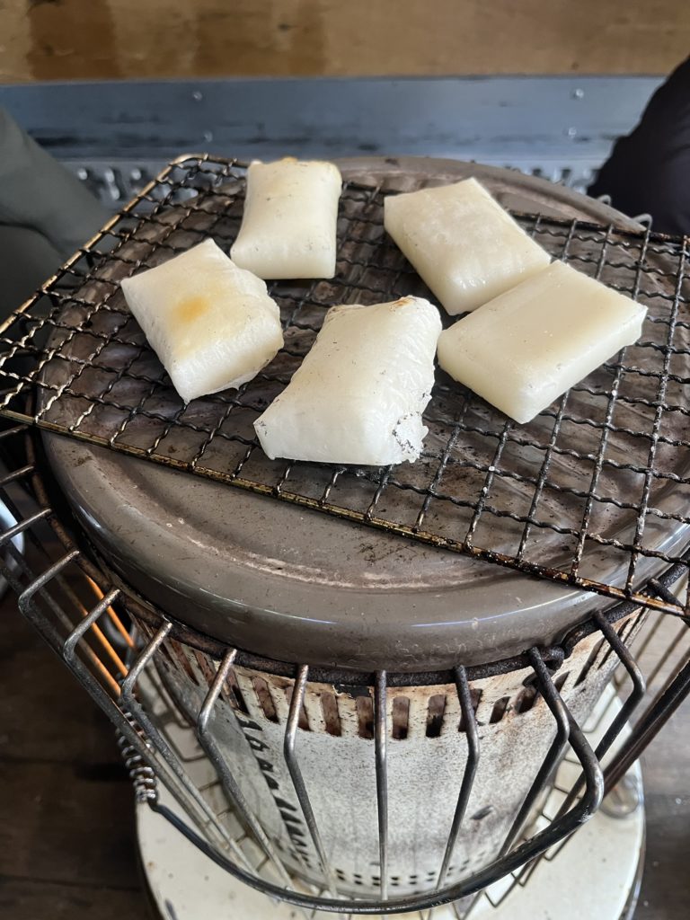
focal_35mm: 26
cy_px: 460
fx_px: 691
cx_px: 345
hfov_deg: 53.1
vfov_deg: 67.3
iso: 200
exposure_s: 1/60
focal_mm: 5.1
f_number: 1.6
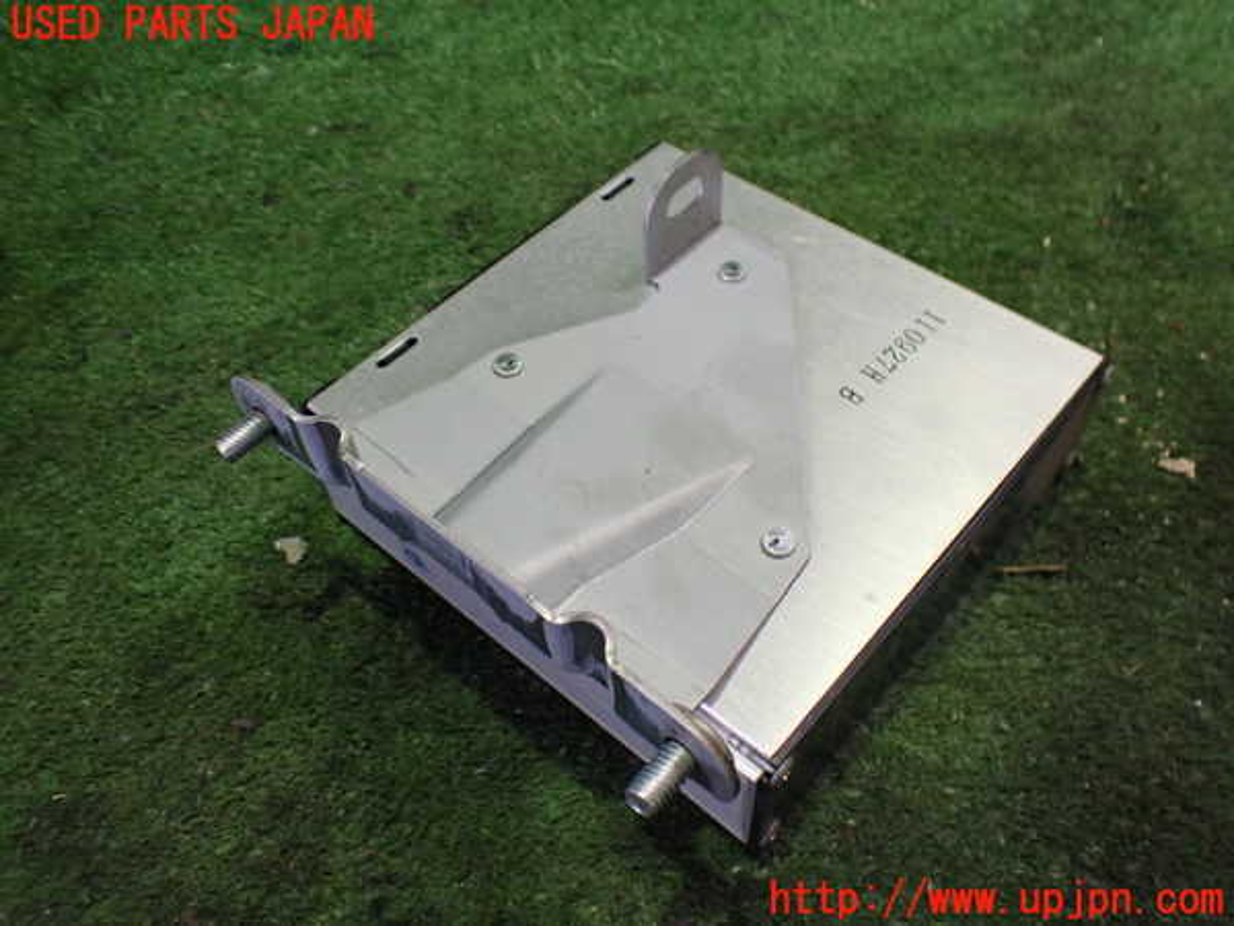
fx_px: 1069
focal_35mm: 30
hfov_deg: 60.0
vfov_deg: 46.8
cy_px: 463
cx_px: 617
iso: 800
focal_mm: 5.4
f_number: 2.3
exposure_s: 1/60
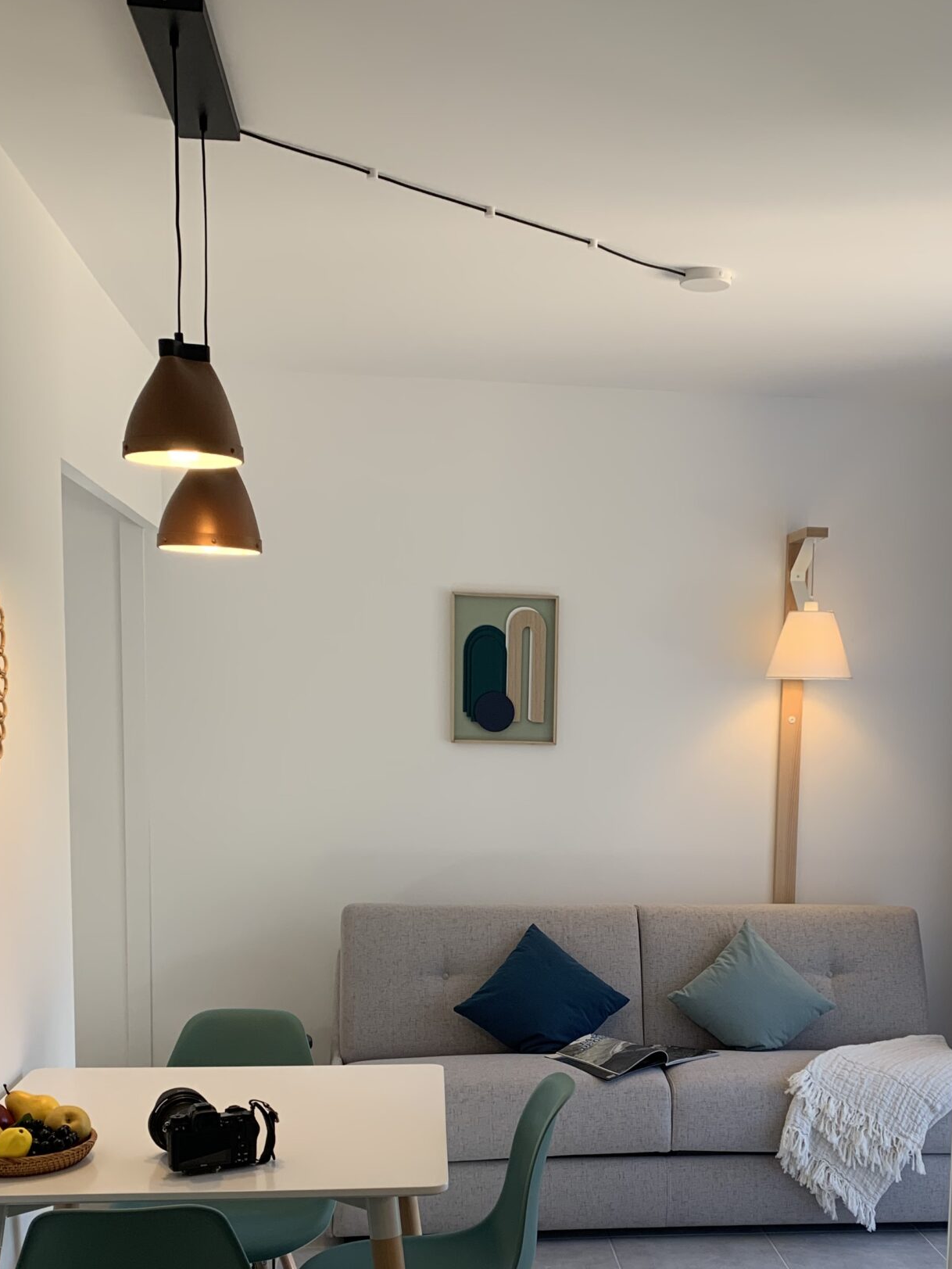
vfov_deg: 44.5
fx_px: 1503
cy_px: 919
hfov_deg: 34.9
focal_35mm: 41
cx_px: 605
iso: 32
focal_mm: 4.25
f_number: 1.8
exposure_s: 1/121
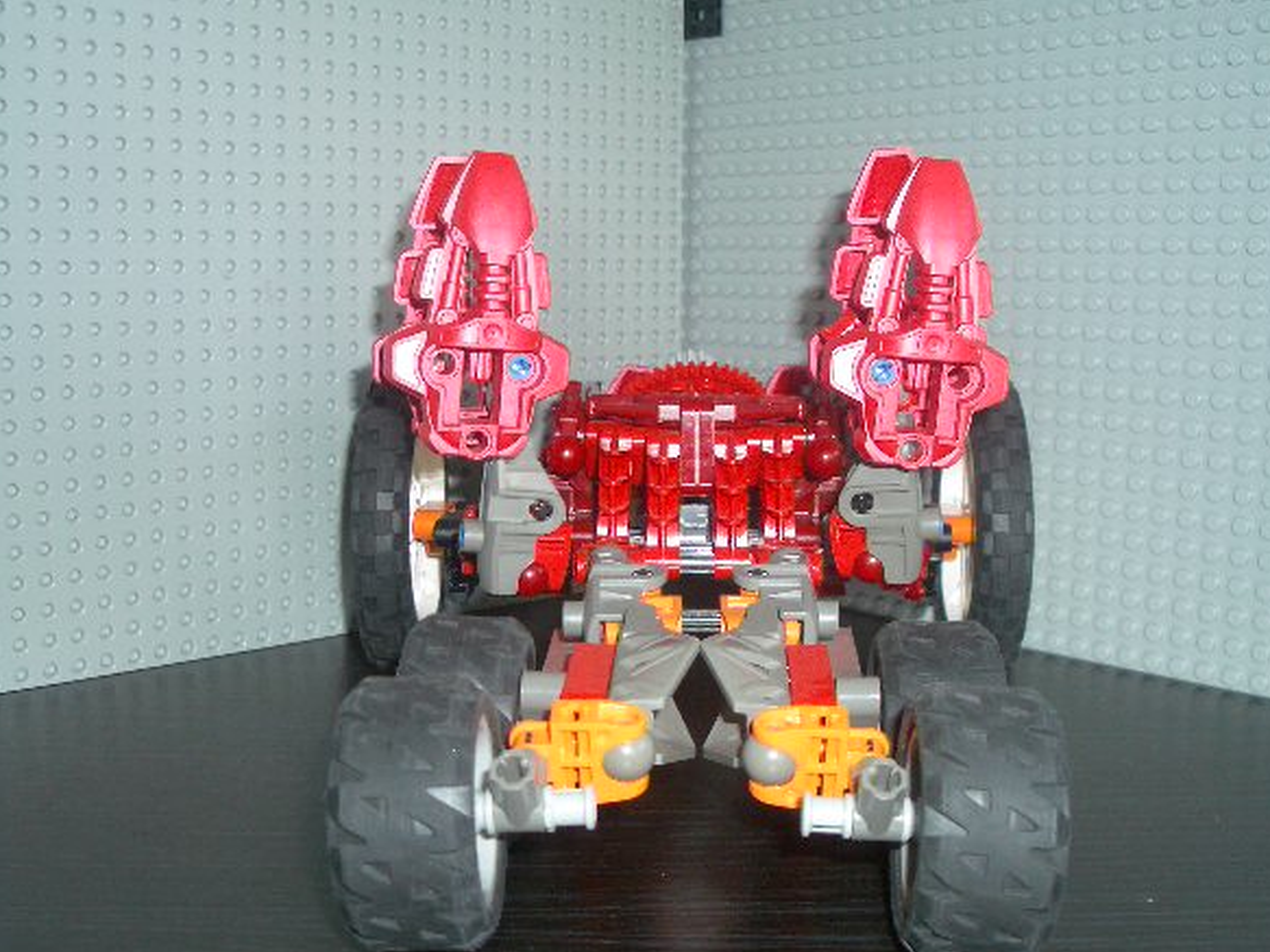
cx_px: 673
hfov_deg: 42.1
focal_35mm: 45
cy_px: 484
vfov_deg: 32.2
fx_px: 1651
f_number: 2.8
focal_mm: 6.8
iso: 100
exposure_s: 1/60
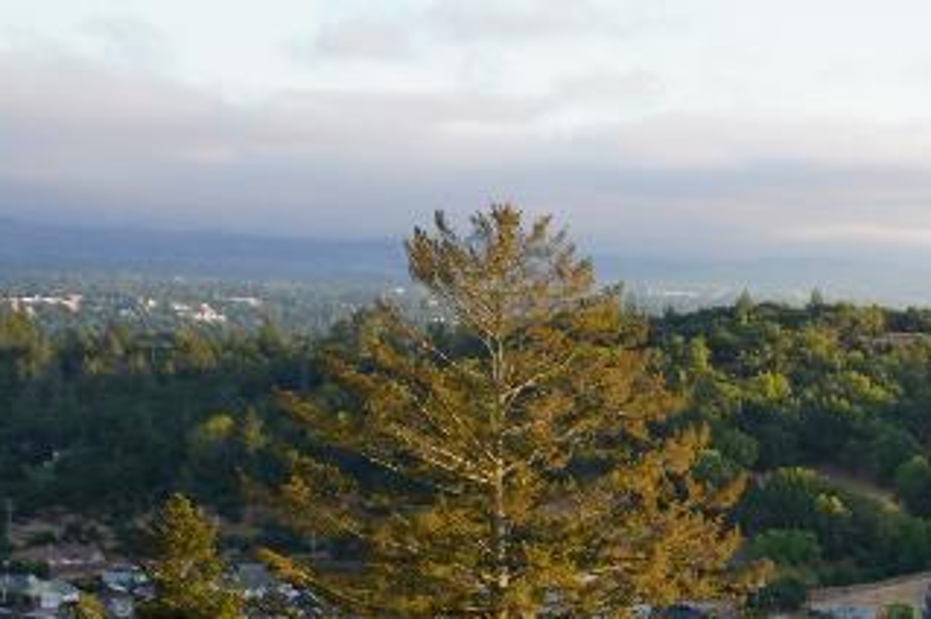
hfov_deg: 16.6
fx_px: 2919
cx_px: 1360
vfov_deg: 11.6
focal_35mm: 113
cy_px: 946
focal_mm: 16
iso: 100
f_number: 5
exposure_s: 1/125
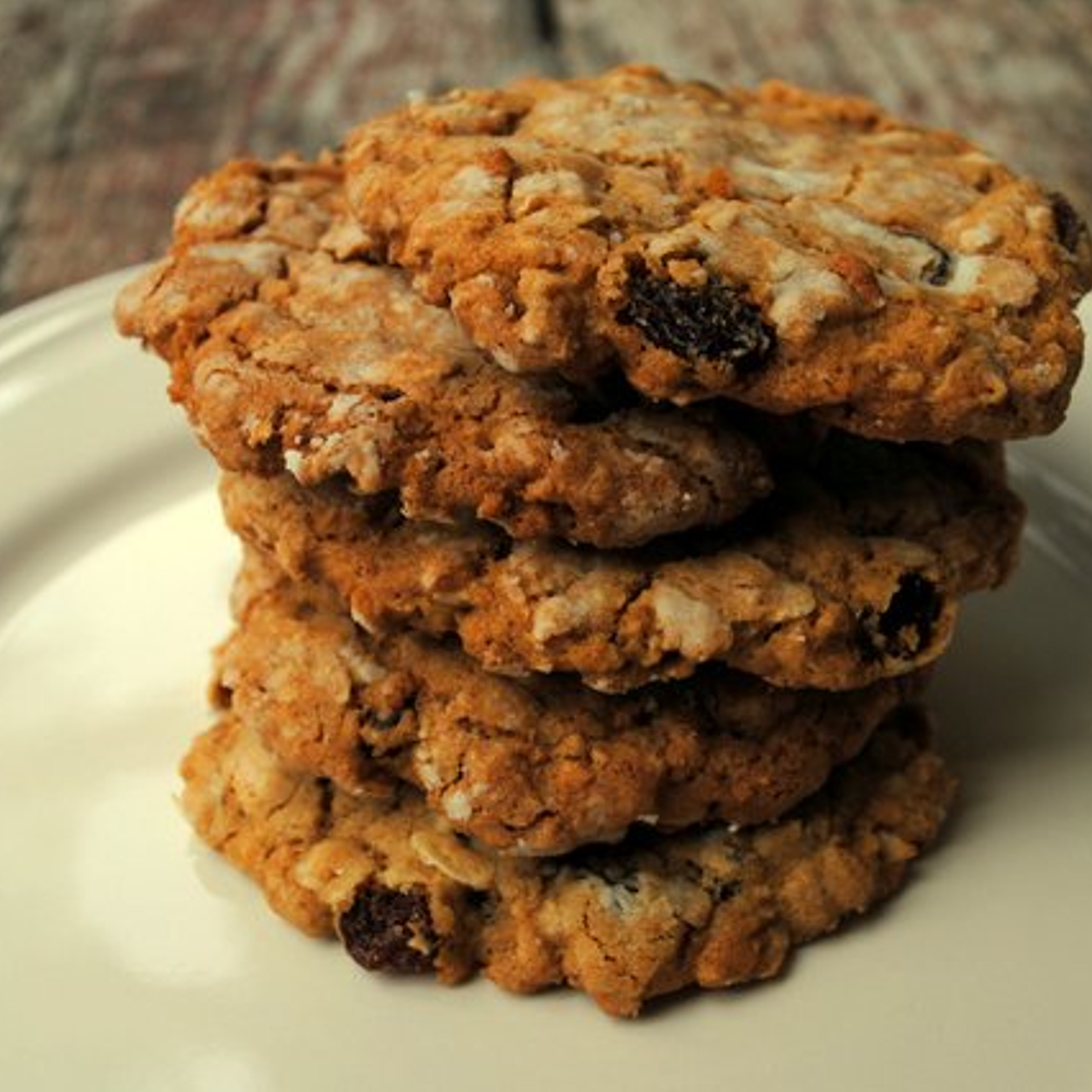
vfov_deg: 30.7
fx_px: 1986
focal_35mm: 56
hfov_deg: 30.7
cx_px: 577
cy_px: 547
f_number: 6.3
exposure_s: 1/160
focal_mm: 29
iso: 100
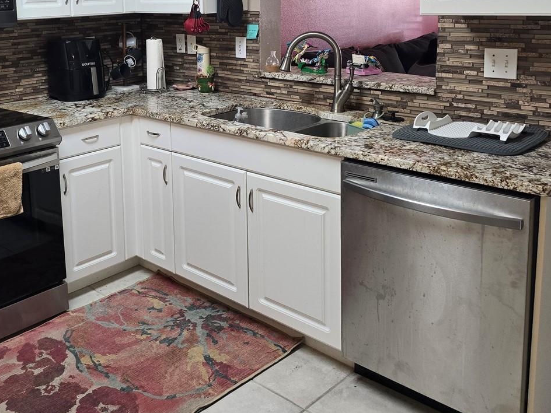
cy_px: 76
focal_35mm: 39
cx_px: 144
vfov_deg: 35.5
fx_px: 621
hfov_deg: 46.3
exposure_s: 1/120
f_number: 1.7
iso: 160
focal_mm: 6.3
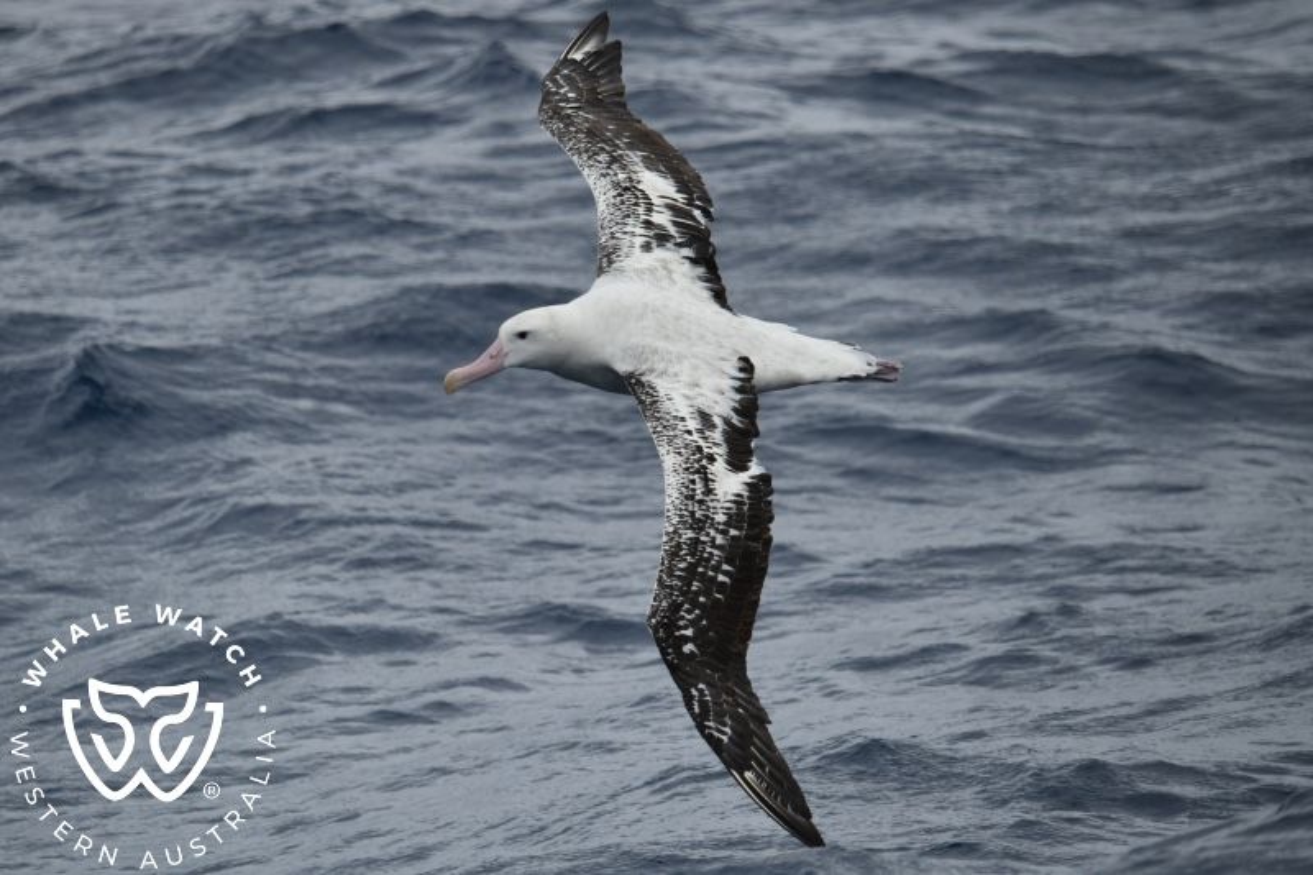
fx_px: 15314
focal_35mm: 420
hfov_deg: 4.9
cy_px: 438
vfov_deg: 3.3
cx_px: 656
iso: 900
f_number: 6
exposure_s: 1/8000
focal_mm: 420
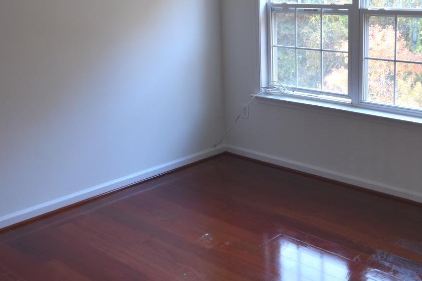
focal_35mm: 44
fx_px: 516
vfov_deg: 30.1
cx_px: 288
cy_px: 81
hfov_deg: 43.8
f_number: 4
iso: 500
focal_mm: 12
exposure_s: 1/60
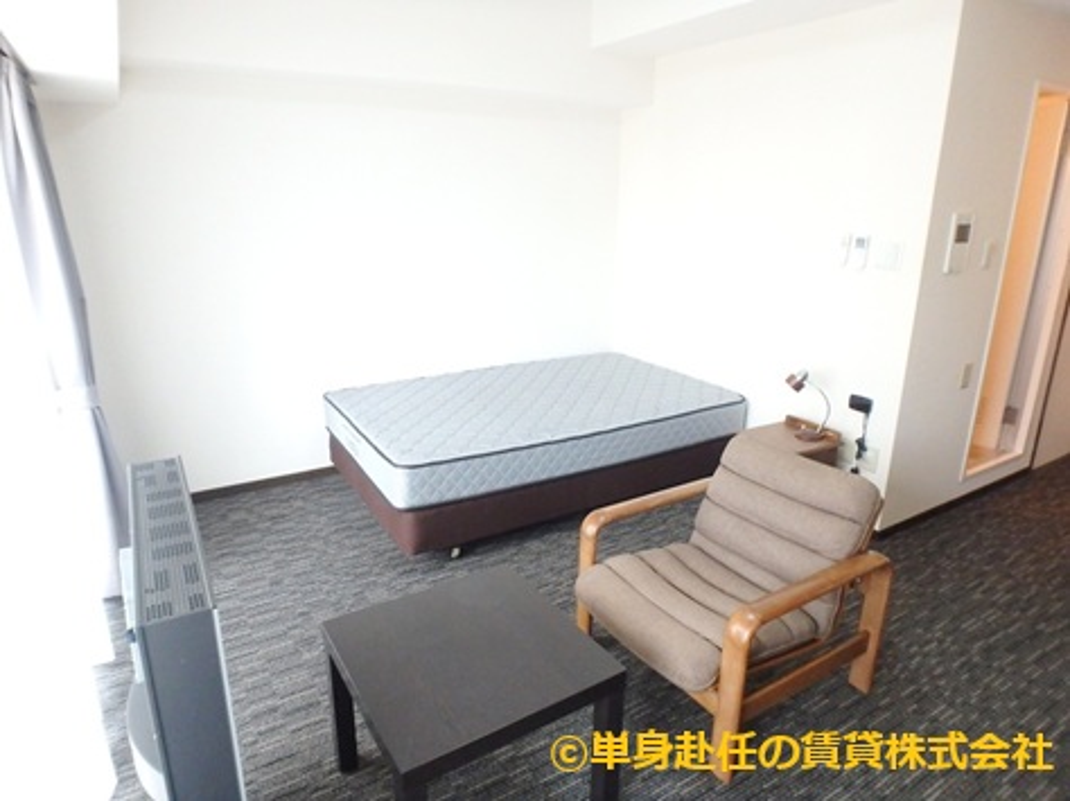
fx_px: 649
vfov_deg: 63.4
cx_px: 535
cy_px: 400
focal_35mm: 21
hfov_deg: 79.0
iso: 800
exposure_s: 1/30
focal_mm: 3.7
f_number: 3.5
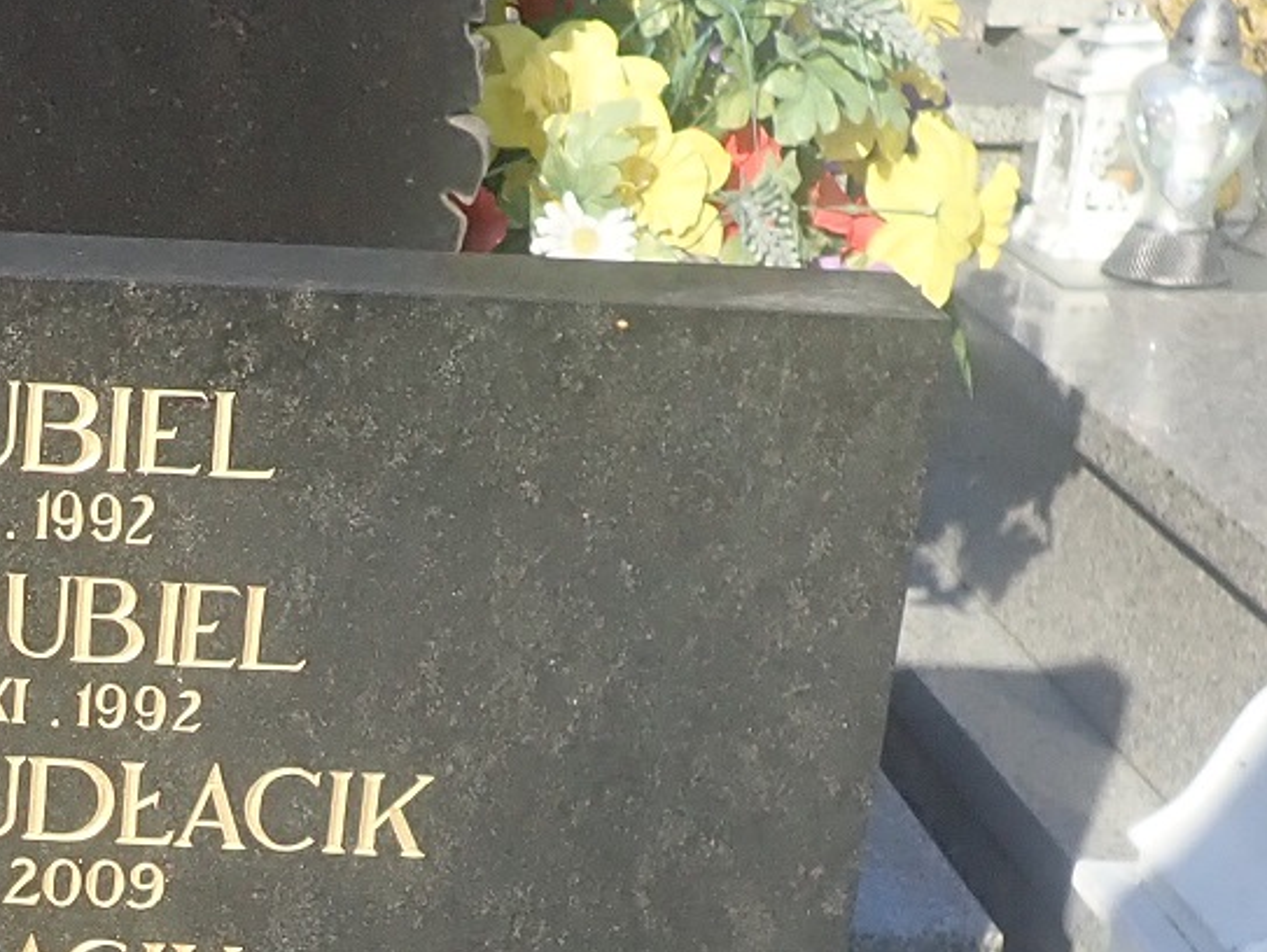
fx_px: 3370
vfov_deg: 15.9
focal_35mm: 92
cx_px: -168
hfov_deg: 20.2
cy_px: 840
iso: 100
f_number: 2.8
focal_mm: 4.5
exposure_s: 1/800
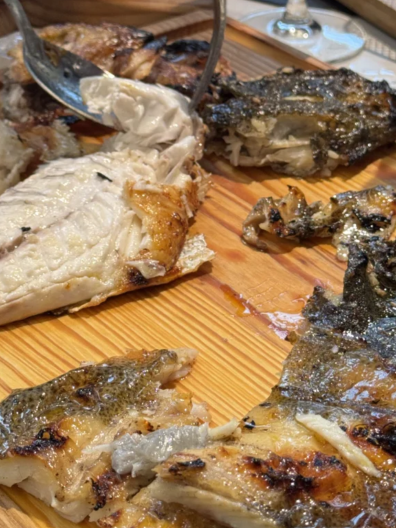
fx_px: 1373
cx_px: 226
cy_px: 188
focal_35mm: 90
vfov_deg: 21.7
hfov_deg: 16.4
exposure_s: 1/50
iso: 64
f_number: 1.78
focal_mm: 6.76
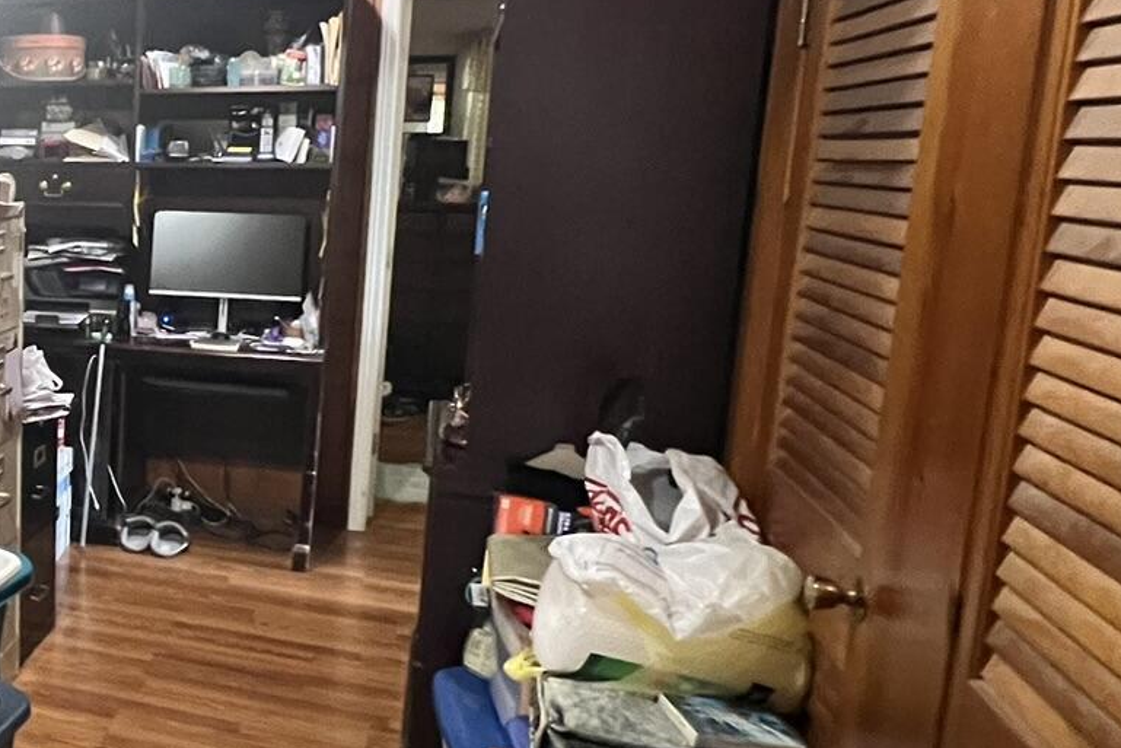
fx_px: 1121
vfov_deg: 36.9
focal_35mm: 36
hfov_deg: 41.0
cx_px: -149
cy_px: 357
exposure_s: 1/40
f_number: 1.8
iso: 1000
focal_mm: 1.57
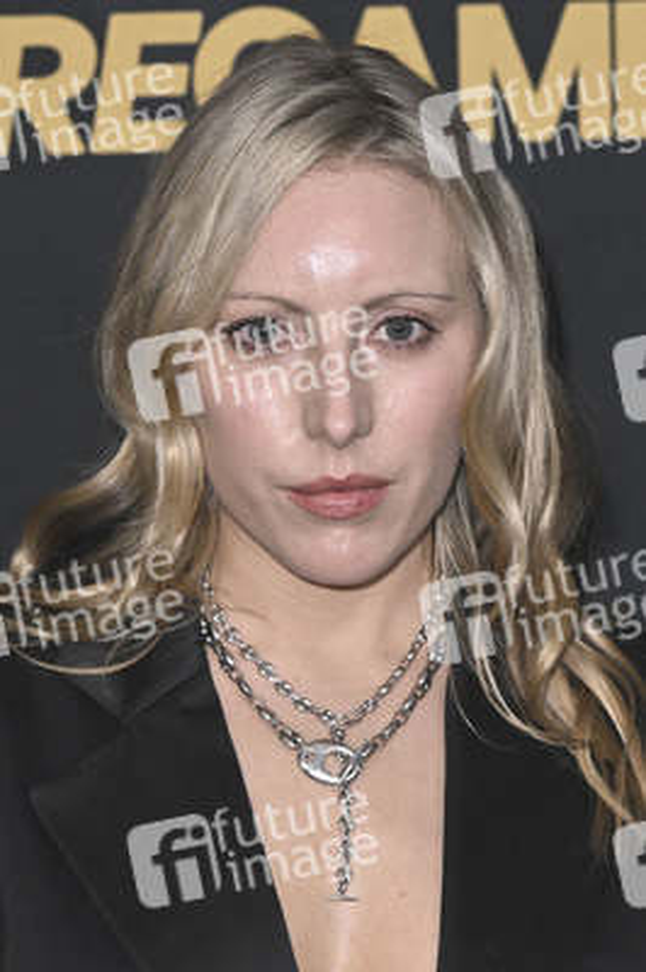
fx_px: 4314
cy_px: 486
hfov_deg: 8.6
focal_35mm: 160
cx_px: 323
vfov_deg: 12.8
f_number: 6.3
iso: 2000
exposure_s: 1/320
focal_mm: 107
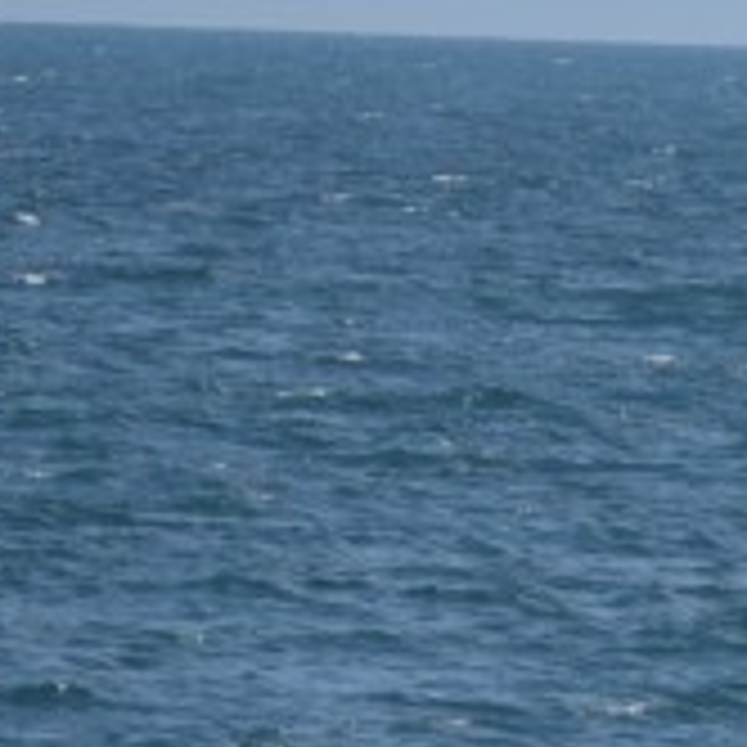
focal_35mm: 1531
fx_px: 37373
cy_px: 968
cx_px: 1354
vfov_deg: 1.1
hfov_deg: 1.1
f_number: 5.6
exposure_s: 1/1600
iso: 200
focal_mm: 185
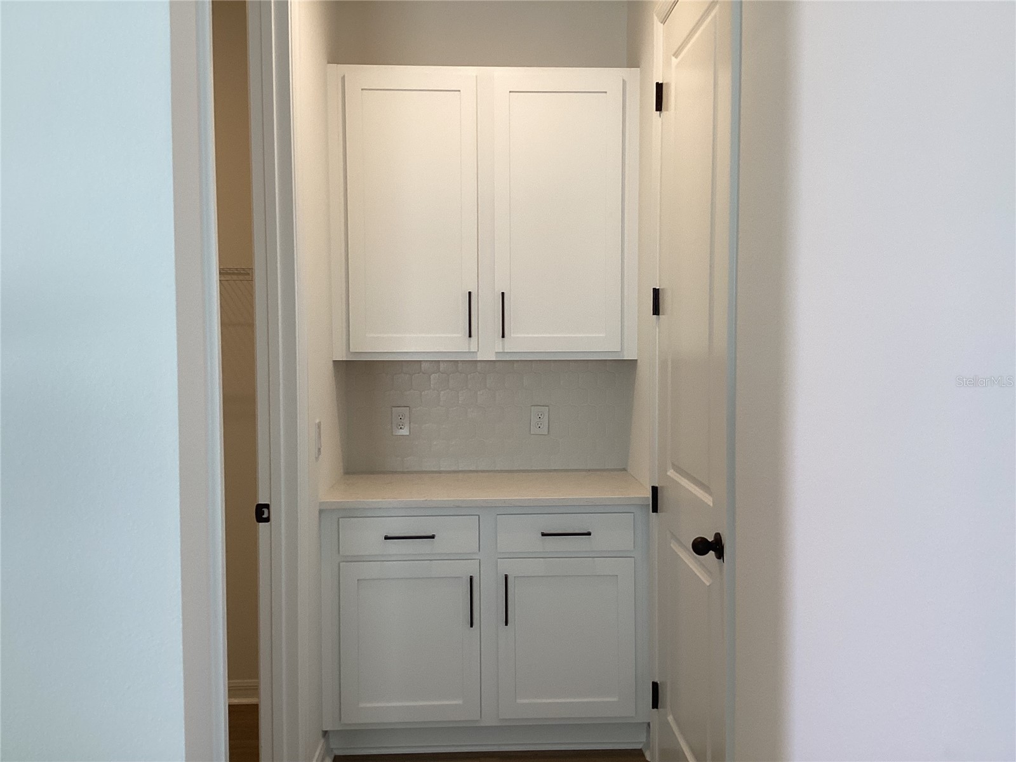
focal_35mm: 31
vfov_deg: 45.4
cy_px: 381
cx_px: 508
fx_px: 910
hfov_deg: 58.4
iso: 50
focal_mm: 3.3
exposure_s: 1/60
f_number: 2.4
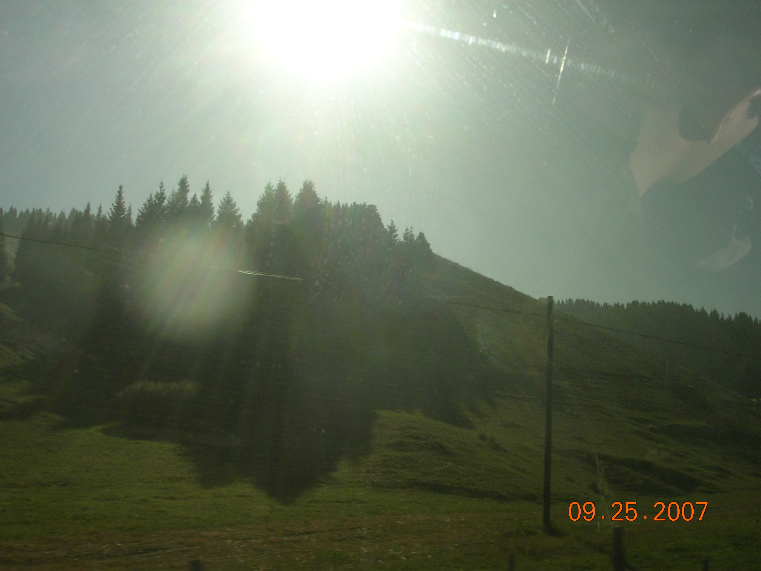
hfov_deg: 49.0
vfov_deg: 37.7
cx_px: 380
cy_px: 286
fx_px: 835
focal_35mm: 38
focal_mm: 5.8
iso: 50
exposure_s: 1/210
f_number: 5.6
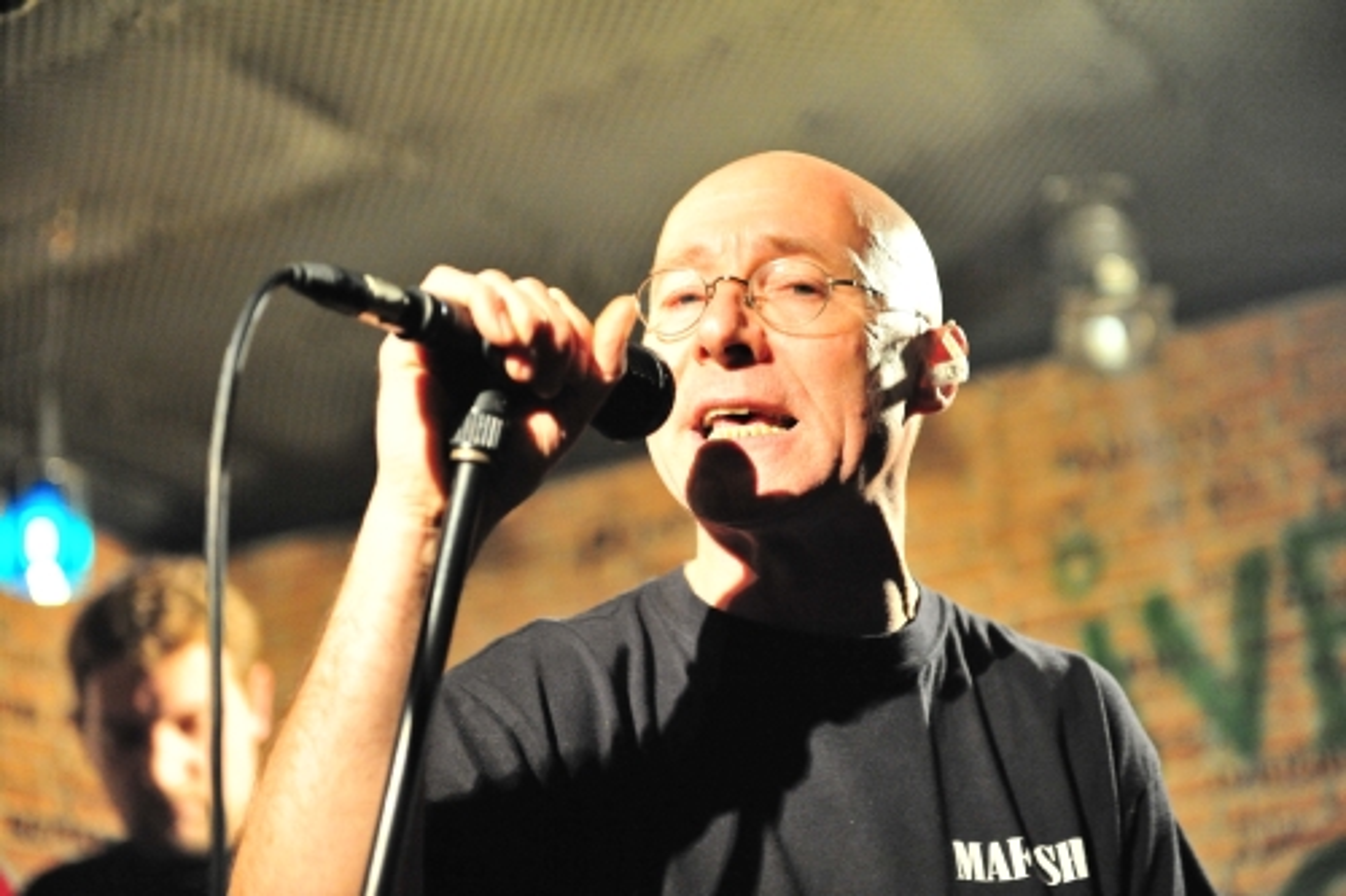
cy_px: 448
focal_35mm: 70
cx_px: 673
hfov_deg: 28.9
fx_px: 2616
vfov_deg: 19.4
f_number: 2.8
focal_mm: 70
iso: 6400
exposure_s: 1/125
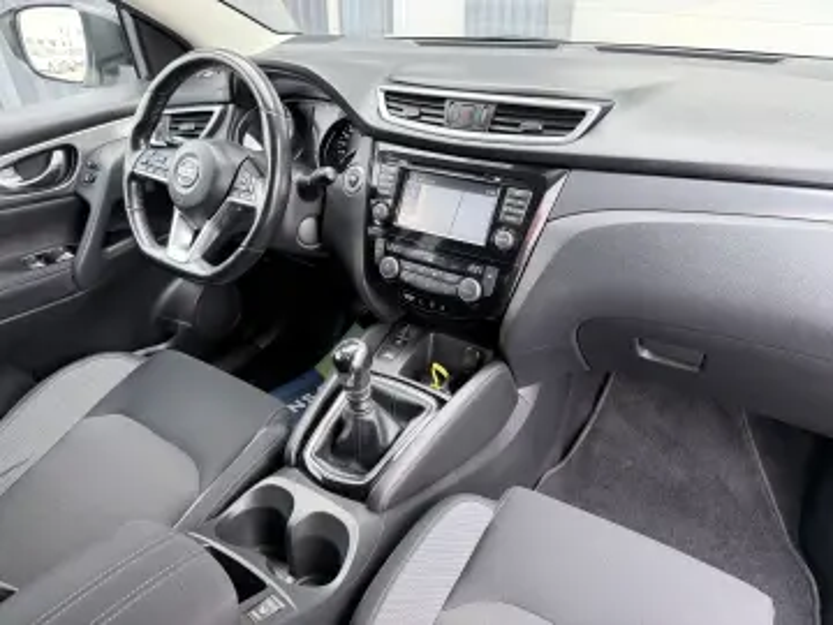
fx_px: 578
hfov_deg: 71.6
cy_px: 312
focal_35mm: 24
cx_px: 416
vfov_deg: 56.8
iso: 160
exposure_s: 1/121
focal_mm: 6.76
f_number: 1.78
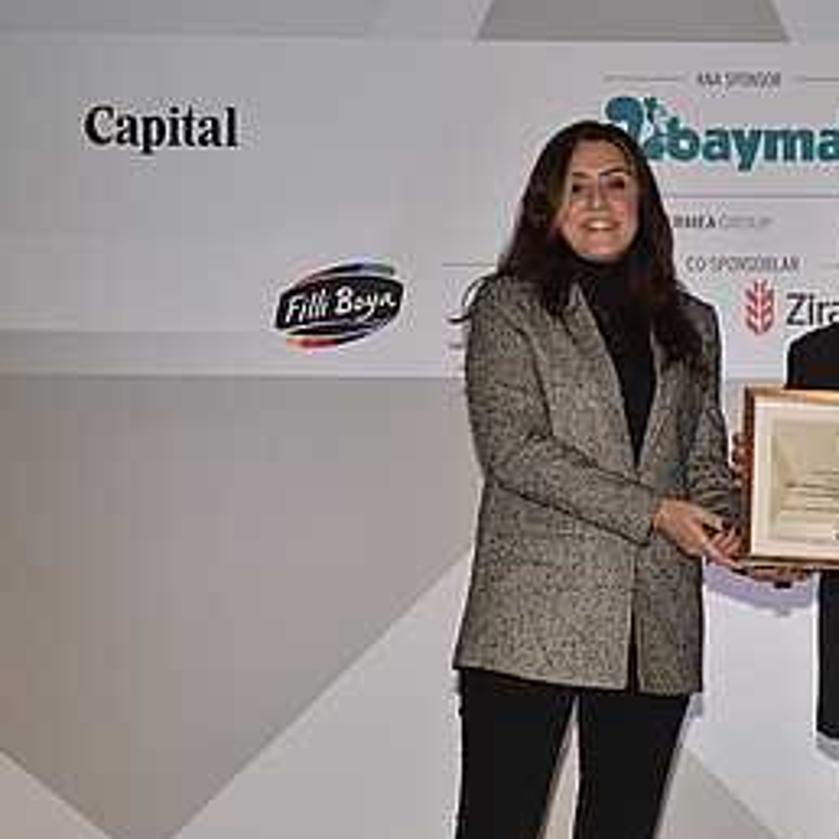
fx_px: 2441
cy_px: 592
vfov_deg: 19.4
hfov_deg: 19.1
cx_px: 793
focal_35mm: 89
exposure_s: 1/160
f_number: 9
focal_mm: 45
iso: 400
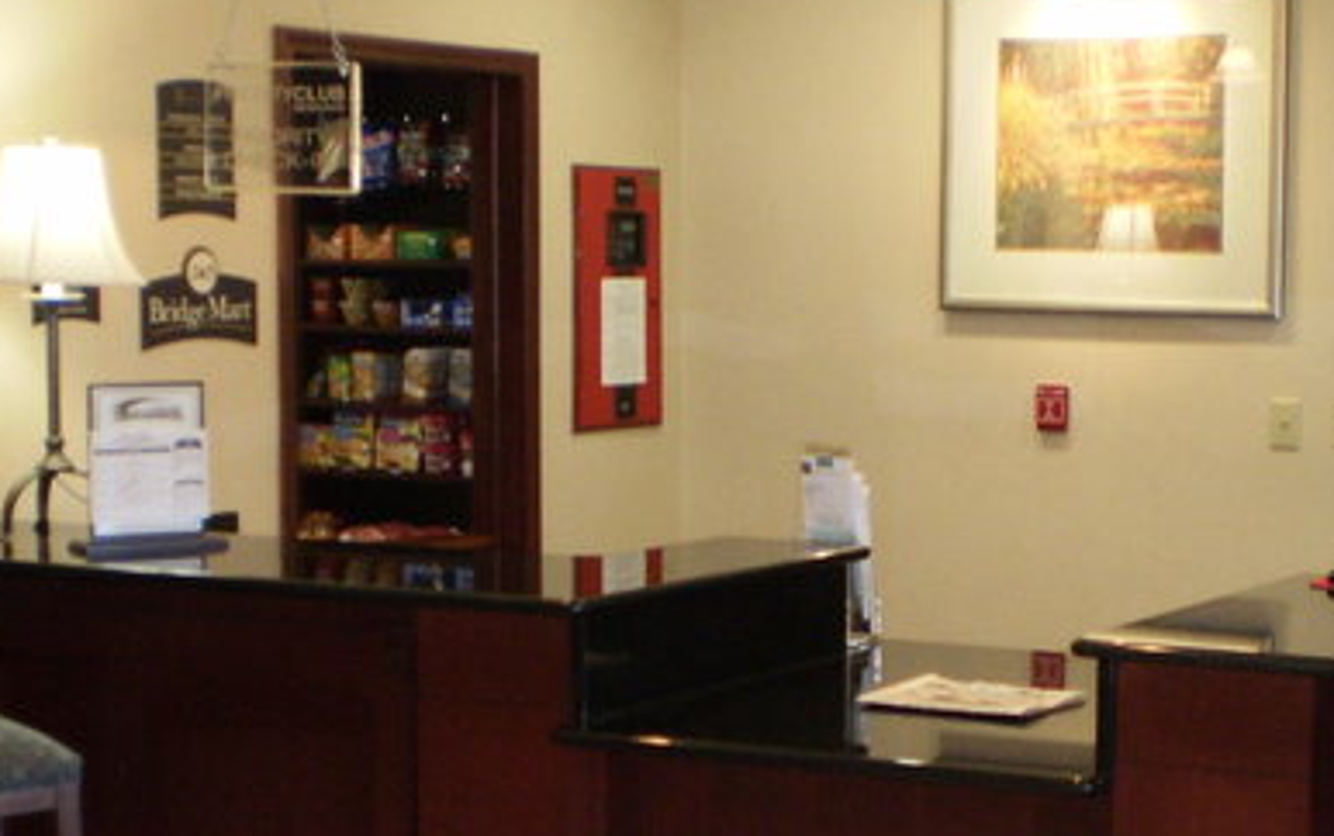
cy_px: 660
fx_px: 2875
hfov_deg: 25.9
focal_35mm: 79
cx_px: 971
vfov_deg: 16.4
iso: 200
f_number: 3.1
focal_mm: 6.3
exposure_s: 1/30
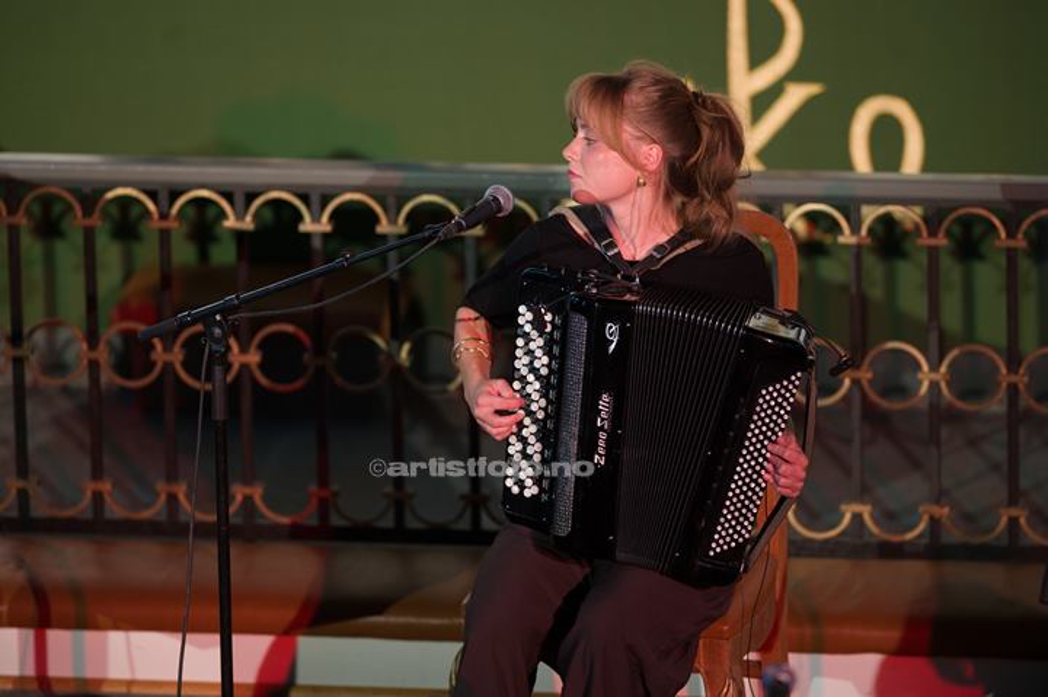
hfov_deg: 6.9
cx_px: 524
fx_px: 8727
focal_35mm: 300
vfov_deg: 4.6
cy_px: 348
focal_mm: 300
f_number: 2.8
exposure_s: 1/400
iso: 1600
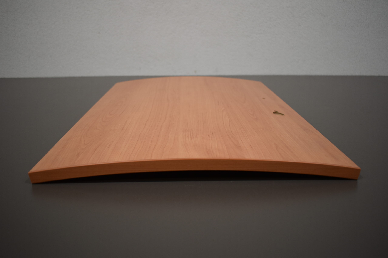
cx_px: 194
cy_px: 129
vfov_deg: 41.7
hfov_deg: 59.5
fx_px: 339
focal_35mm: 32
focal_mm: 21
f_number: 3.8
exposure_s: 1/250
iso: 450
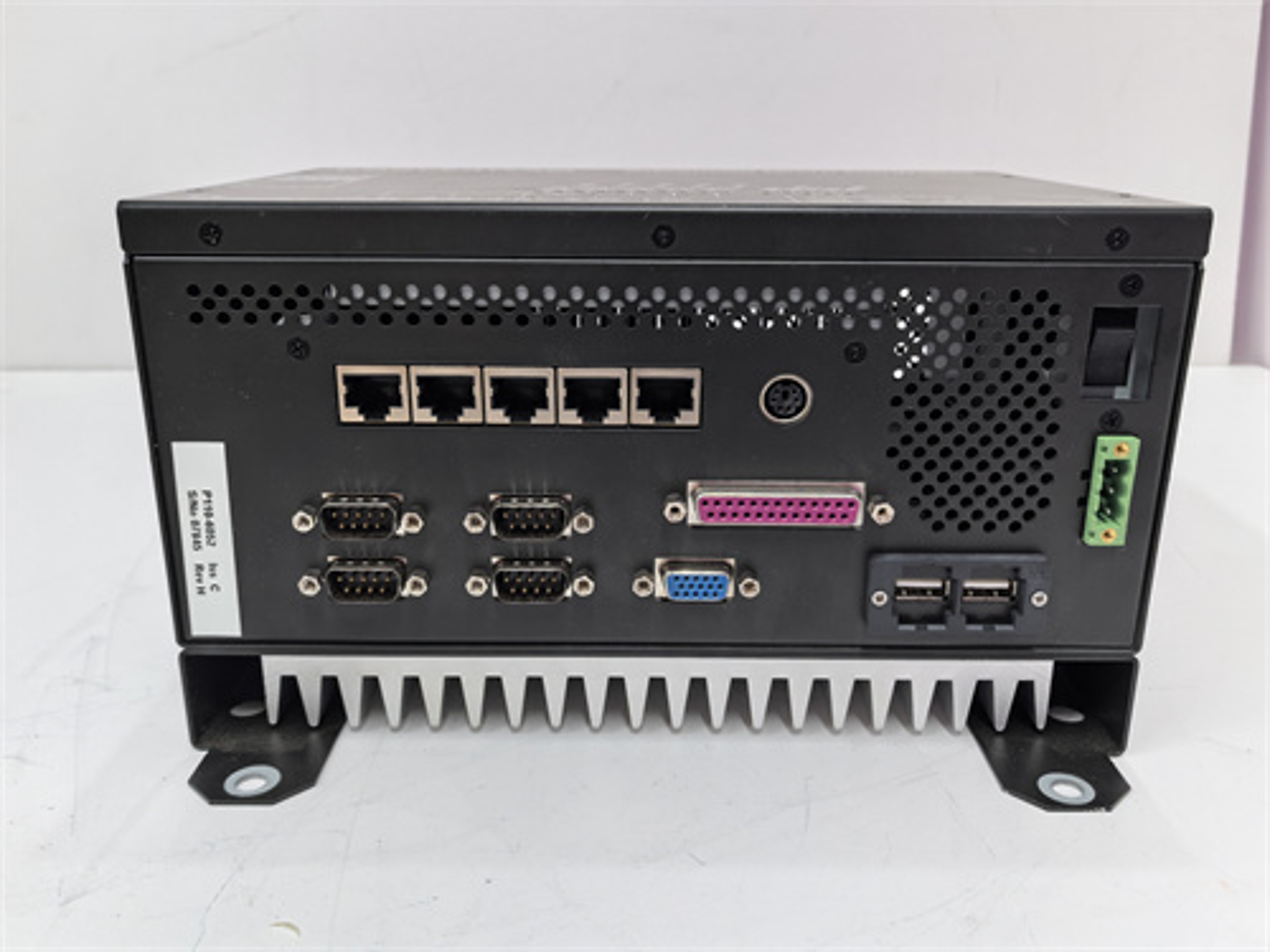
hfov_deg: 61.7
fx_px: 1064
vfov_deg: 48.2
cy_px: 476
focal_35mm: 29
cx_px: 635
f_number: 2.8
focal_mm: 5.75
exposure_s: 1/50
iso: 160
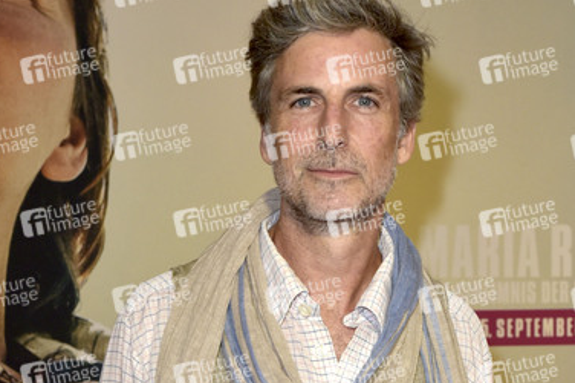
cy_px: 181
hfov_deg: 33.4
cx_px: 325
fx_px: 957
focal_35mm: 60
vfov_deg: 22.6
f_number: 5.6
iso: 800
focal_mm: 50
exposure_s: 1/200
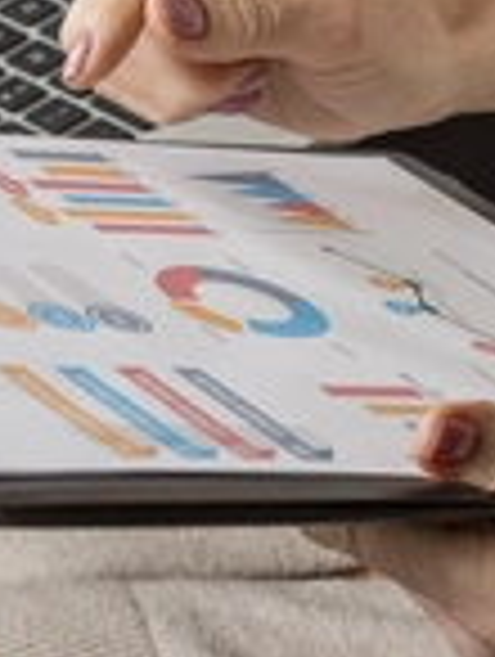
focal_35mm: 280
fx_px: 5323
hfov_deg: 5.3
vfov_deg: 7.0
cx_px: 432
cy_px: -27
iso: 100
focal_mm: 85
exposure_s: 1/160
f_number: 8
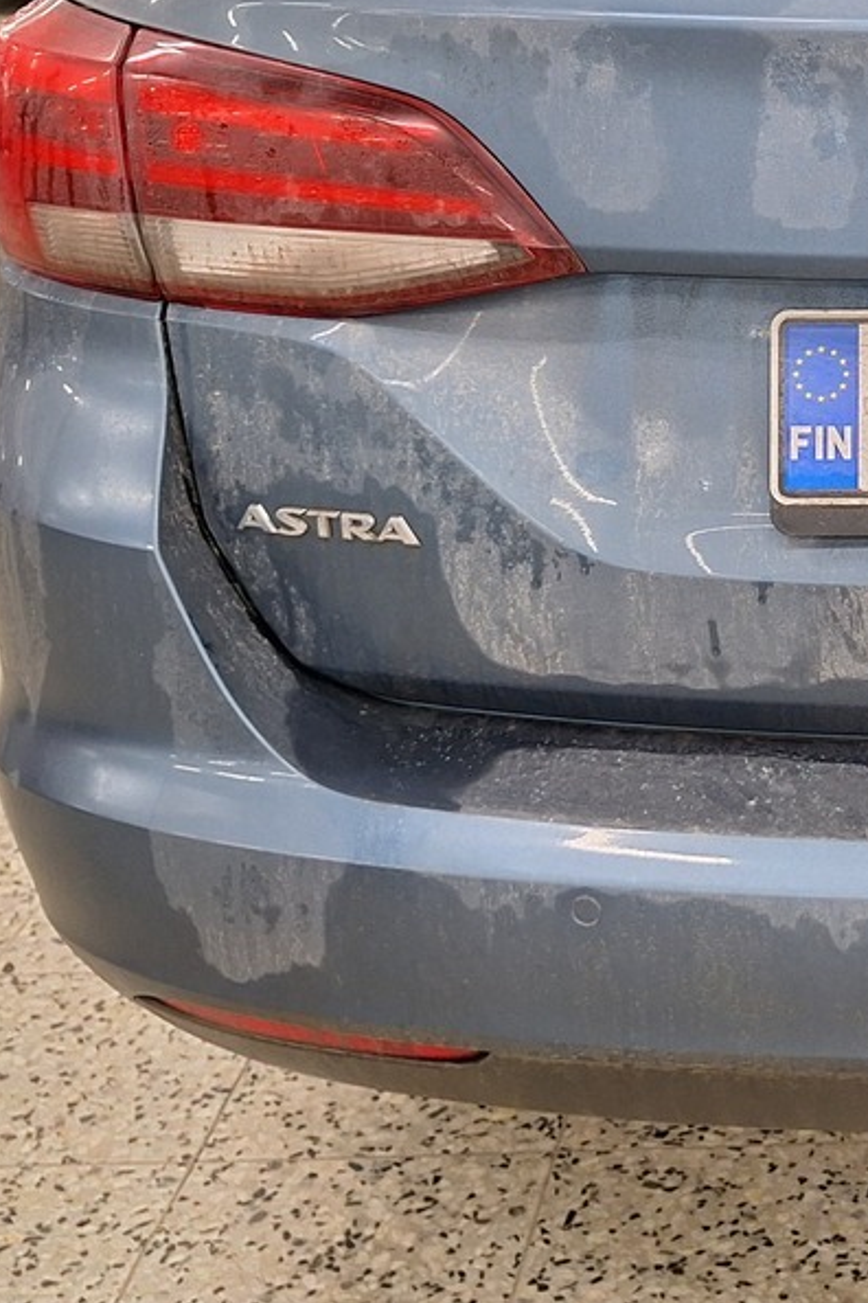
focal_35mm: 58
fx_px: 2098
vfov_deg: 33.7
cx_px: 1076
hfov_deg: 21.5
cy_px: 314
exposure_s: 1/50
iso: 125
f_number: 1.8
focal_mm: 5.54
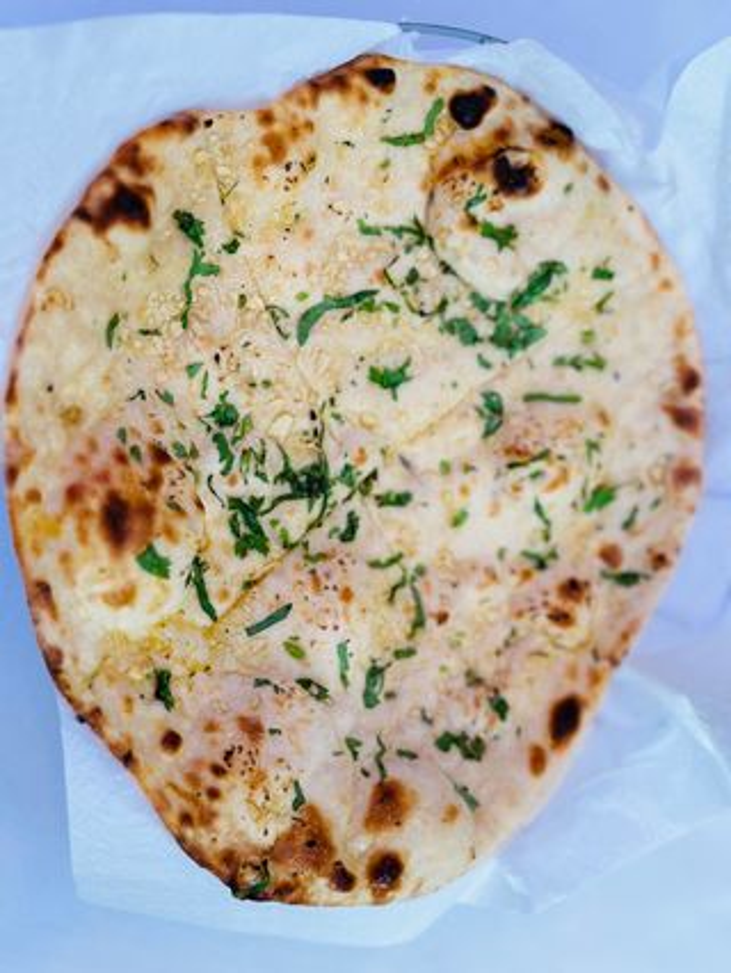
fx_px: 1350
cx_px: 366
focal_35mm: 48
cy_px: 486
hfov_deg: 30.3
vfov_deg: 39.6
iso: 160
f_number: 1.78
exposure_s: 1/100
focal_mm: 6.86
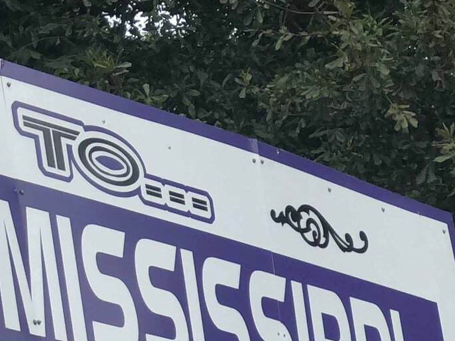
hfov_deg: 9.2
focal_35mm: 207
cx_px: -315
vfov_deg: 7.1
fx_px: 2721
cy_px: 464
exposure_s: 1/666
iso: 20
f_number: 2.8
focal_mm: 6.6
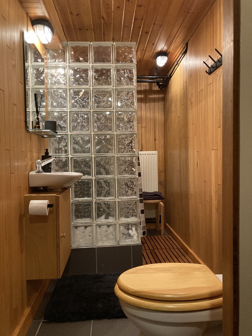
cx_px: 126
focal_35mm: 28
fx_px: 272
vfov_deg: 63.4
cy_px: 168
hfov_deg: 49.7
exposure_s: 1/25
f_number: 1.8
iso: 400
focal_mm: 3.99
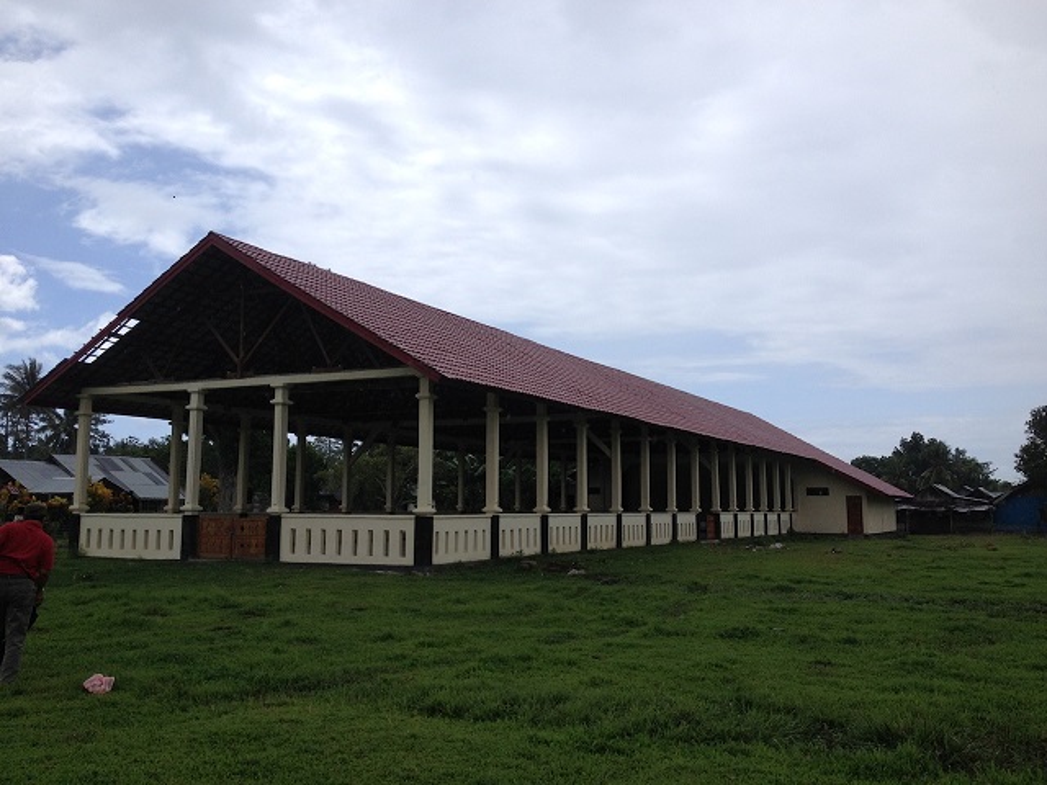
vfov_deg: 40.7
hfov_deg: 52.6
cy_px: 392
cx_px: 524
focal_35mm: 35
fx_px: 1059
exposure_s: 1/1842
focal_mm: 4.28
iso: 50
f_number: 2.4
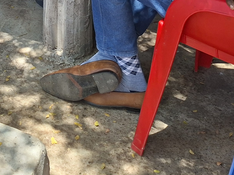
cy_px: -112
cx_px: -13
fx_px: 514
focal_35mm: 76
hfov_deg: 24.2
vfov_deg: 16.9
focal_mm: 5.54
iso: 50
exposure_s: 1/425
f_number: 1.8
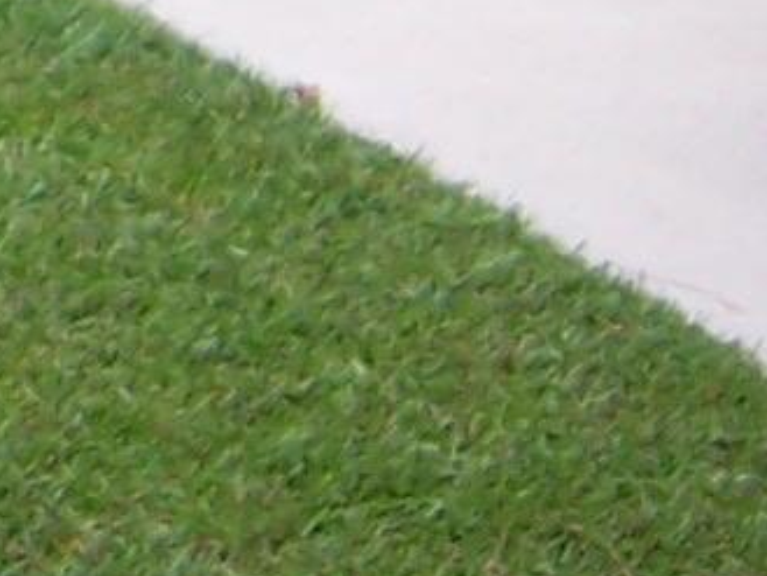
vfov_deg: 5.4
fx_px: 5719
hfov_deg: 6.7
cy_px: -1168
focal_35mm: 258
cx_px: -1823
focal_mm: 5.5
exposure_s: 1/180
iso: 80
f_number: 3.4
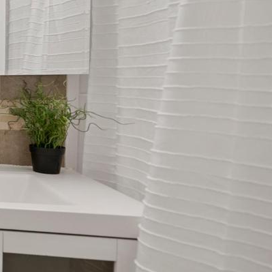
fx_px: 382
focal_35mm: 43
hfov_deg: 22.9
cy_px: 65
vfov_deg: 38.1
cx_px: -209
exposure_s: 1/20
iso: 100
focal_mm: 14
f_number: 4
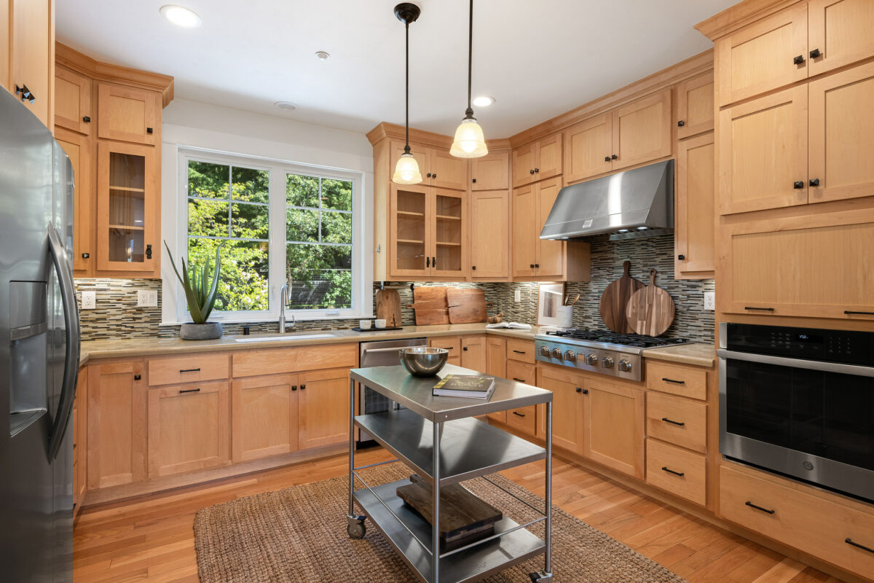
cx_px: 437
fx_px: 413
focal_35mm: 17
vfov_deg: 70.4
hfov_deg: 93.3
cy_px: 292
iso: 250
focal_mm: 17
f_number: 9
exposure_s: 1/6
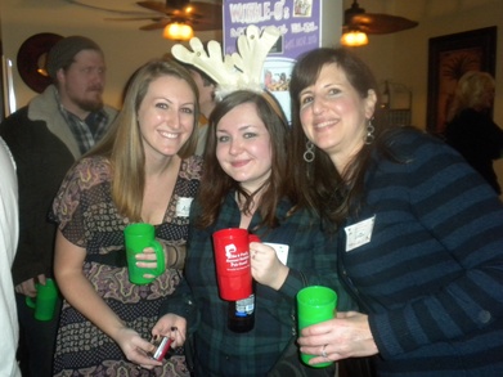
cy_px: 188
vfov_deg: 38.6
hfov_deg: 50.2
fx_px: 537
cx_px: 252
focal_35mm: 37
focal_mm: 6.6
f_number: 3.5
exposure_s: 1/30
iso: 400
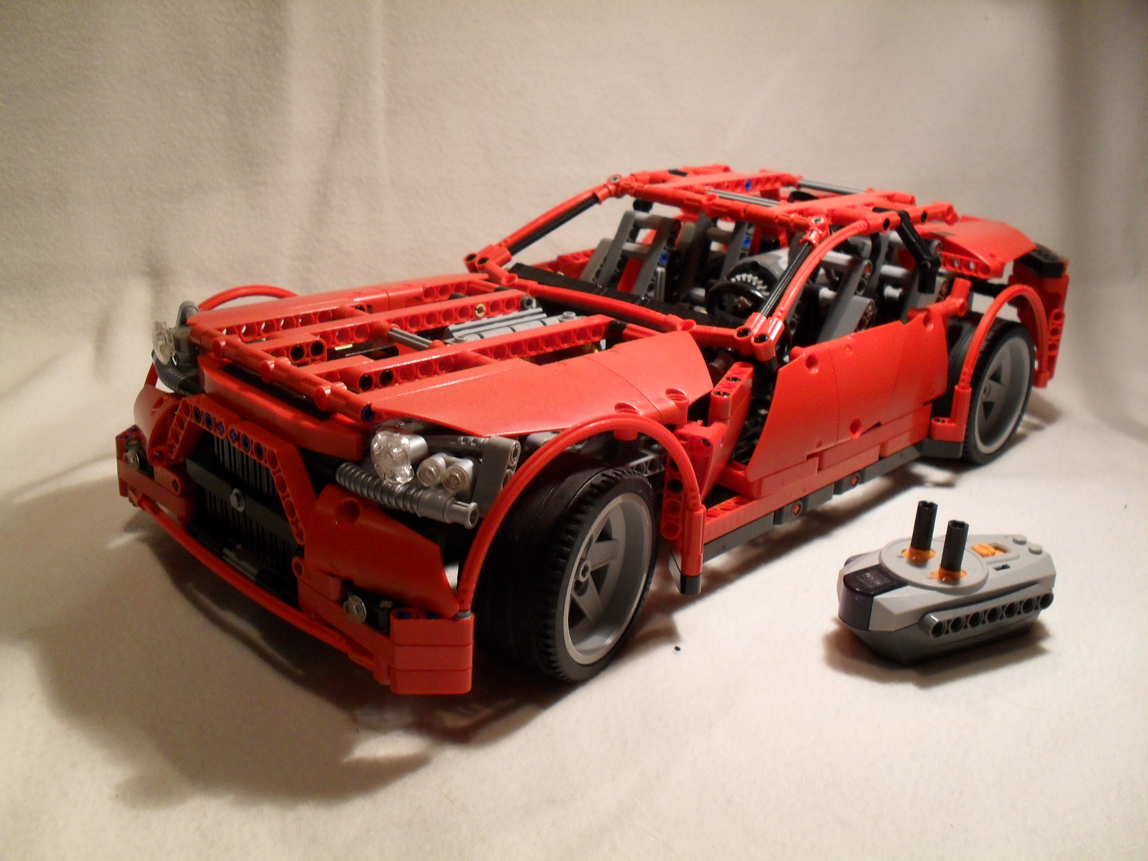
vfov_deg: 40.7
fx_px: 1161
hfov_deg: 52.6
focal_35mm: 35
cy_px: 430
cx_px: 574
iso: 200
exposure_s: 1/30
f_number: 3.2
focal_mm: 6.3
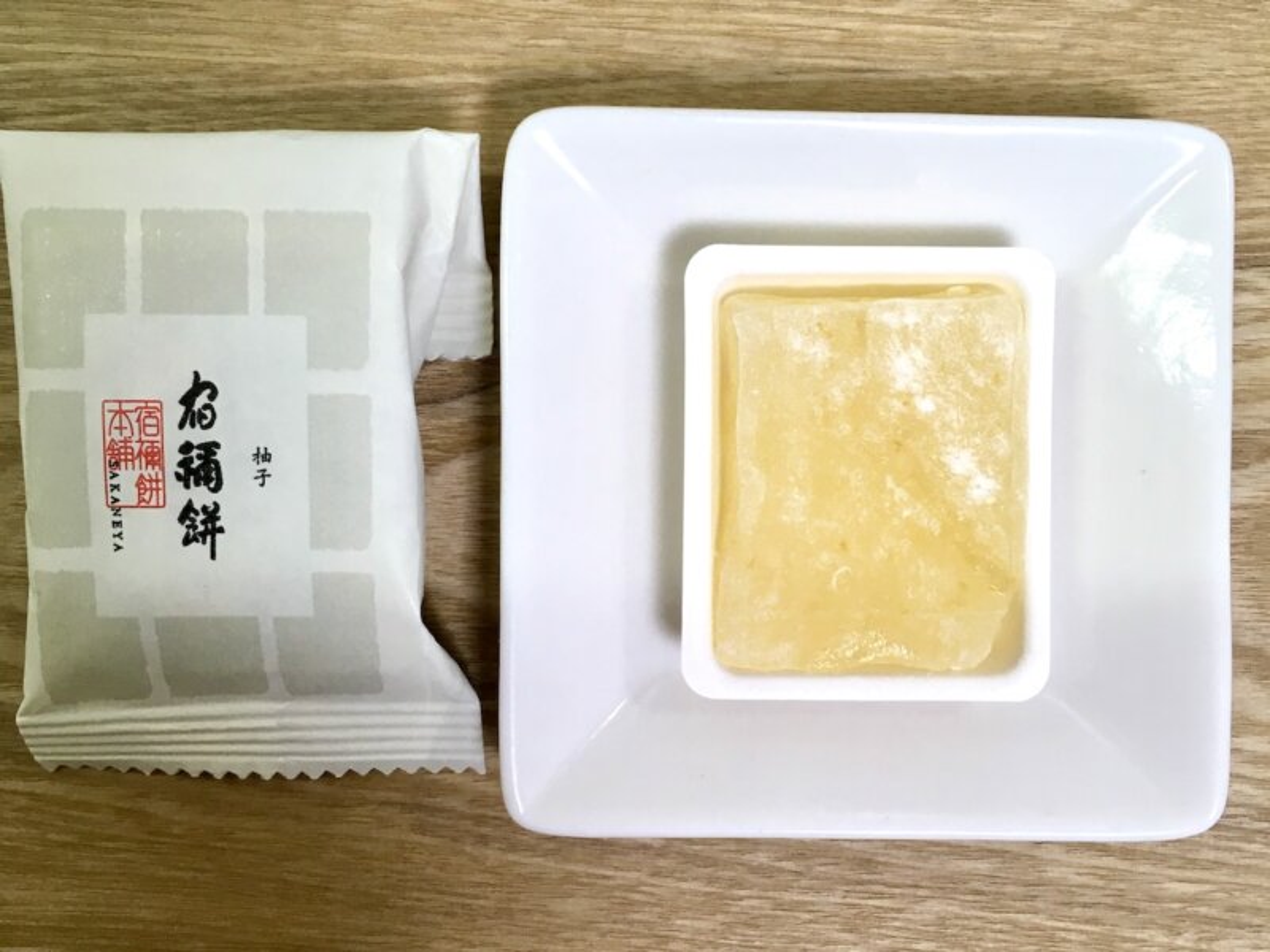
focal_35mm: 29
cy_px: 476
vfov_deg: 48.2
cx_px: 635
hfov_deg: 61.7
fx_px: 1064
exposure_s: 1/30
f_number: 2.2
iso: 32
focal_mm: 4.15
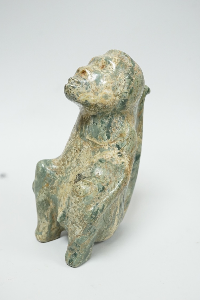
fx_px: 375
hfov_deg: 29.9
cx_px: 100
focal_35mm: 45
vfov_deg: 43.6
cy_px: 150
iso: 2500
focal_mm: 30
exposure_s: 1/80
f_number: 11
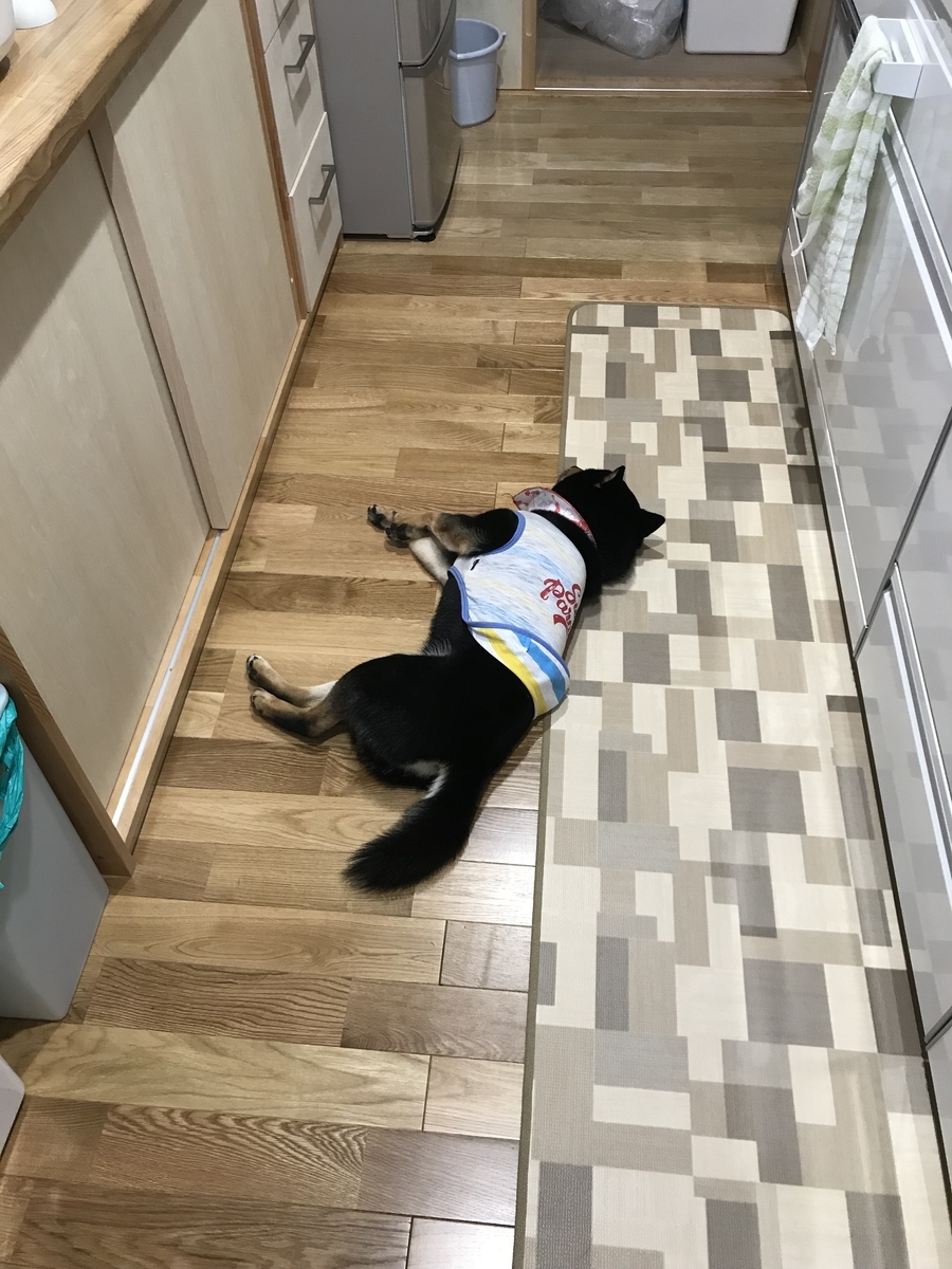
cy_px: 634
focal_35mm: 28
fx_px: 1027
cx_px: 476
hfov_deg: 49.7
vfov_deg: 63.4
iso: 50
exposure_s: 1/15
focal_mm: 3.99
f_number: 1.8
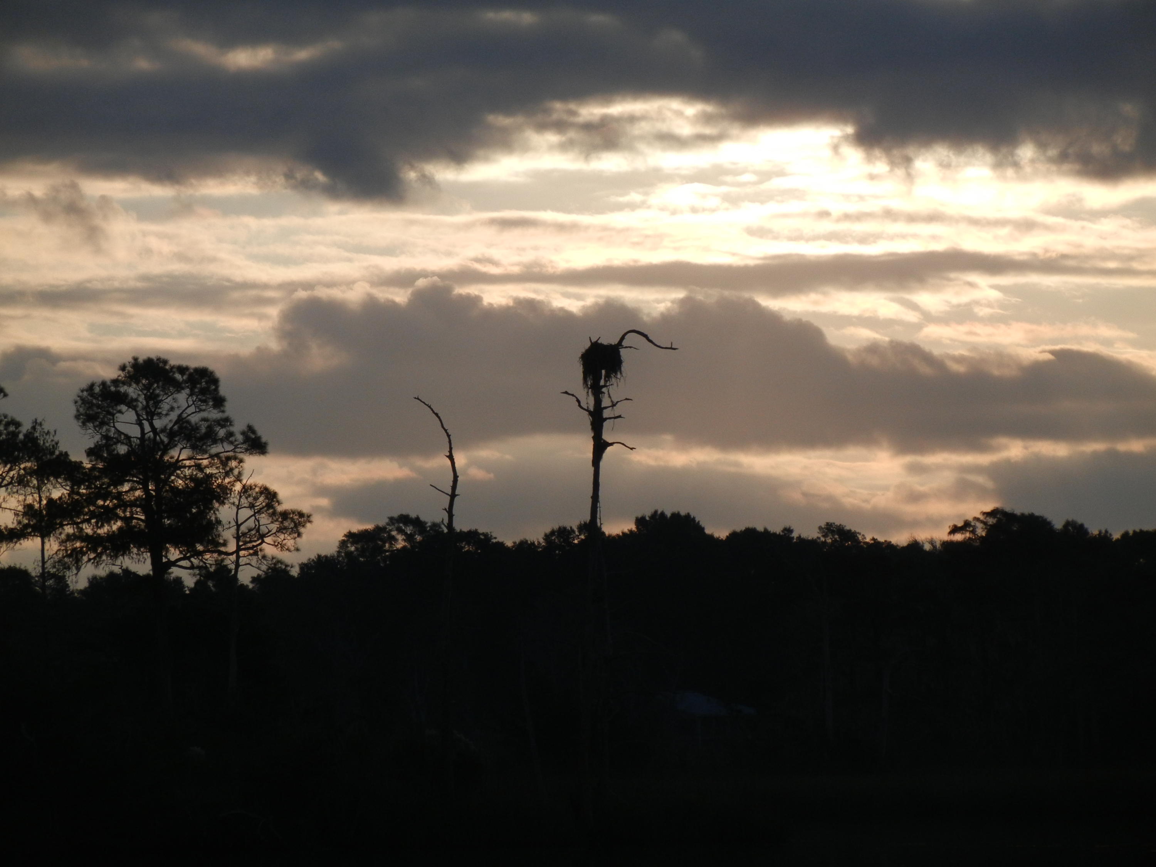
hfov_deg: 9.9
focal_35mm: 200
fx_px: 6679
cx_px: 578
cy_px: 434
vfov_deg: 7.4
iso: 200
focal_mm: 36
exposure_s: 1/949
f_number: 9.4
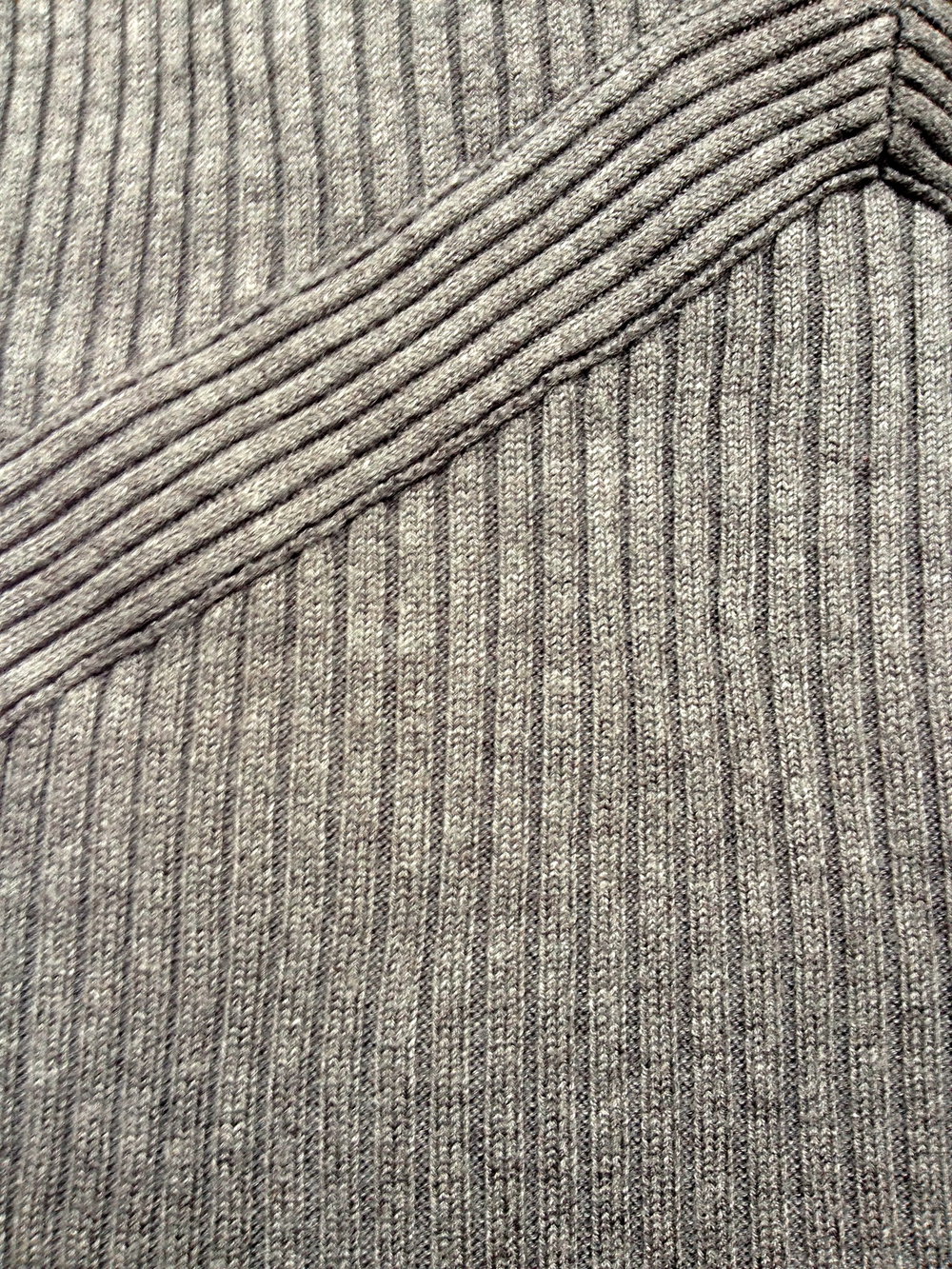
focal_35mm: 35
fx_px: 1283
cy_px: 634
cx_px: 476
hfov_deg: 40.7
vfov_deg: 52.6
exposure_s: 1/20
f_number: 2.4
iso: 50
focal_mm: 4.28
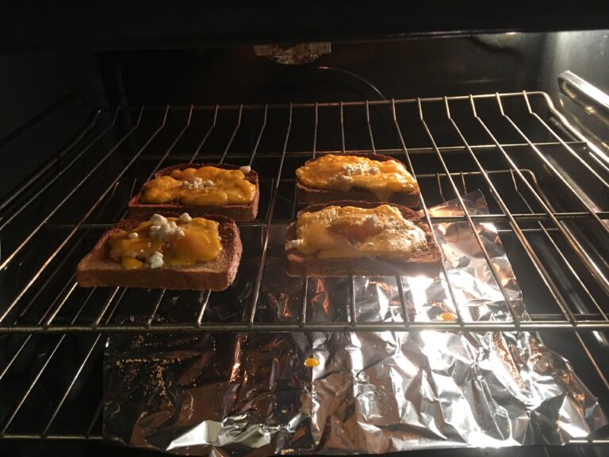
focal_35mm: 29
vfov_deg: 48.2
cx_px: 304
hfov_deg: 61.7
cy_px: 228
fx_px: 510
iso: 100
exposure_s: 1/15
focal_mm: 4.15
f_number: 2.2
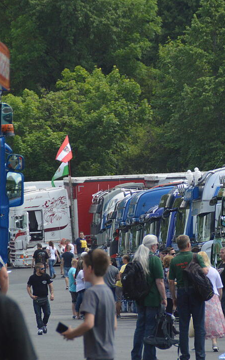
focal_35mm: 461
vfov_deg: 4.6
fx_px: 4527
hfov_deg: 2.8
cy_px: 180
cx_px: 165
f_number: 6.3
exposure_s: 1/1600
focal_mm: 200
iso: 800
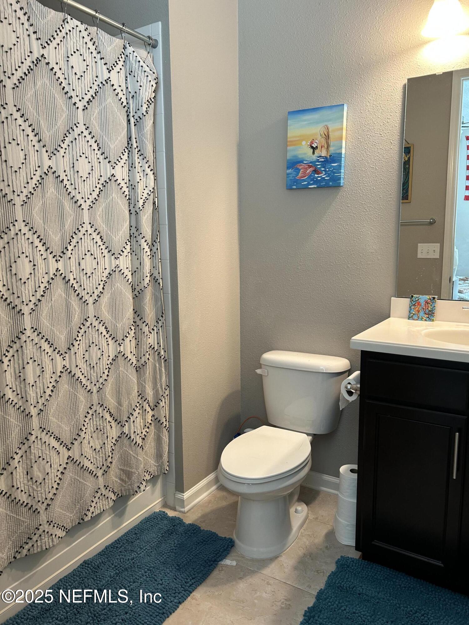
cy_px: 312
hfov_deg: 53.1
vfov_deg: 67.3
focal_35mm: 26
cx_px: 234
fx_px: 470
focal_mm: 5.7
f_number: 1.5
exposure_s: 1/60
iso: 100
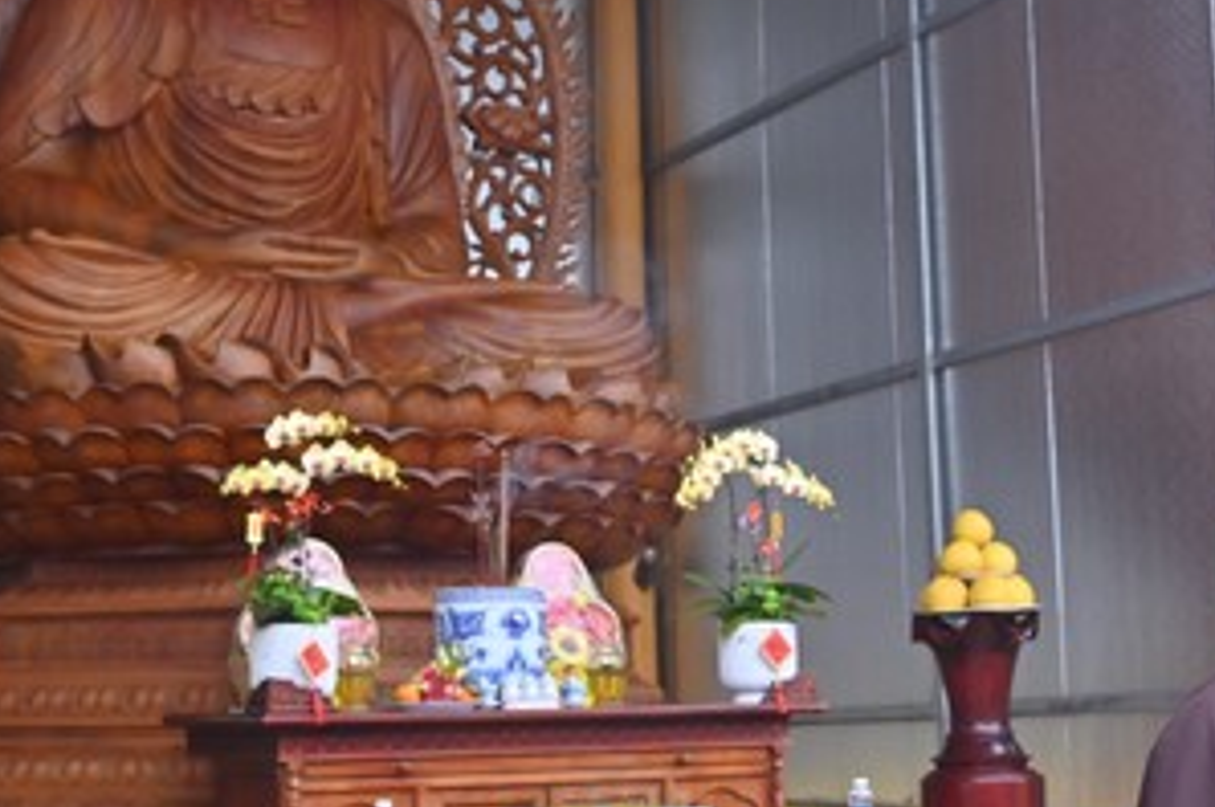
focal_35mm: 61
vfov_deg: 22.2
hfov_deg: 32.9
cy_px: 359
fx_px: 2056
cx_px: 705
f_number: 4
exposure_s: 1/160
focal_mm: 28
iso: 640
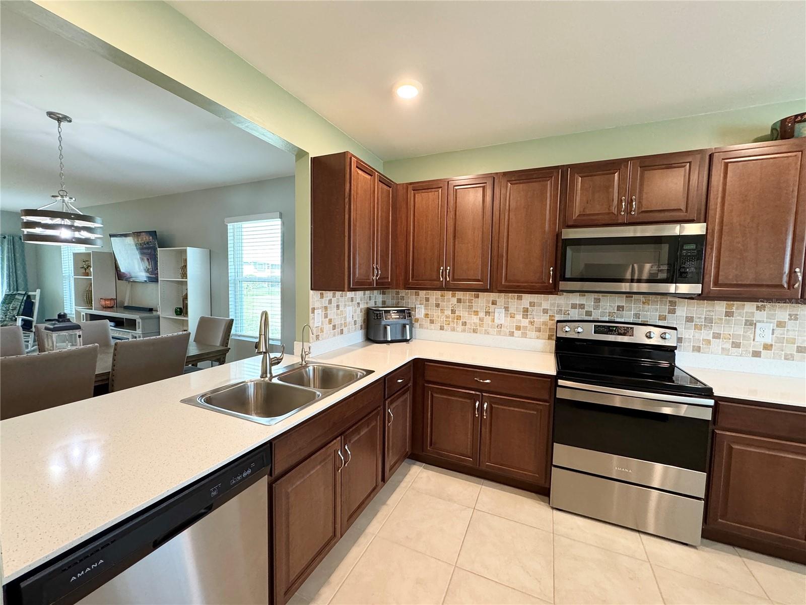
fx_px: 326
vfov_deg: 85.7
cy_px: 302
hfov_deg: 102.1
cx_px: 403
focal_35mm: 14
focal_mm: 2.22
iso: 500
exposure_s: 1/60
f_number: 2.2
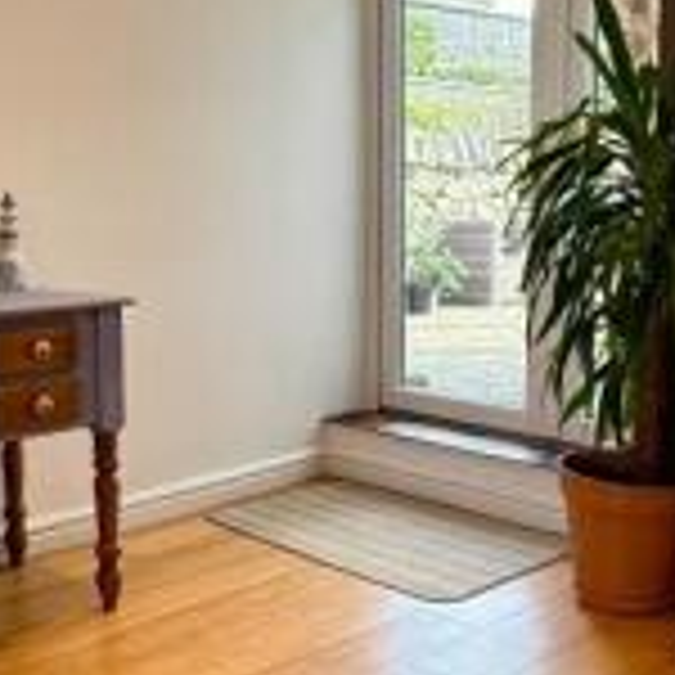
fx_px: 1059
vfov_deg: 35.3
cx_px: 286
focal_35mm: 48
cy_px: 308
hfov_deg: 35.3
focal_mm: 2.22
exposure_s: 1/99
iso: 125
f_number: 2.2
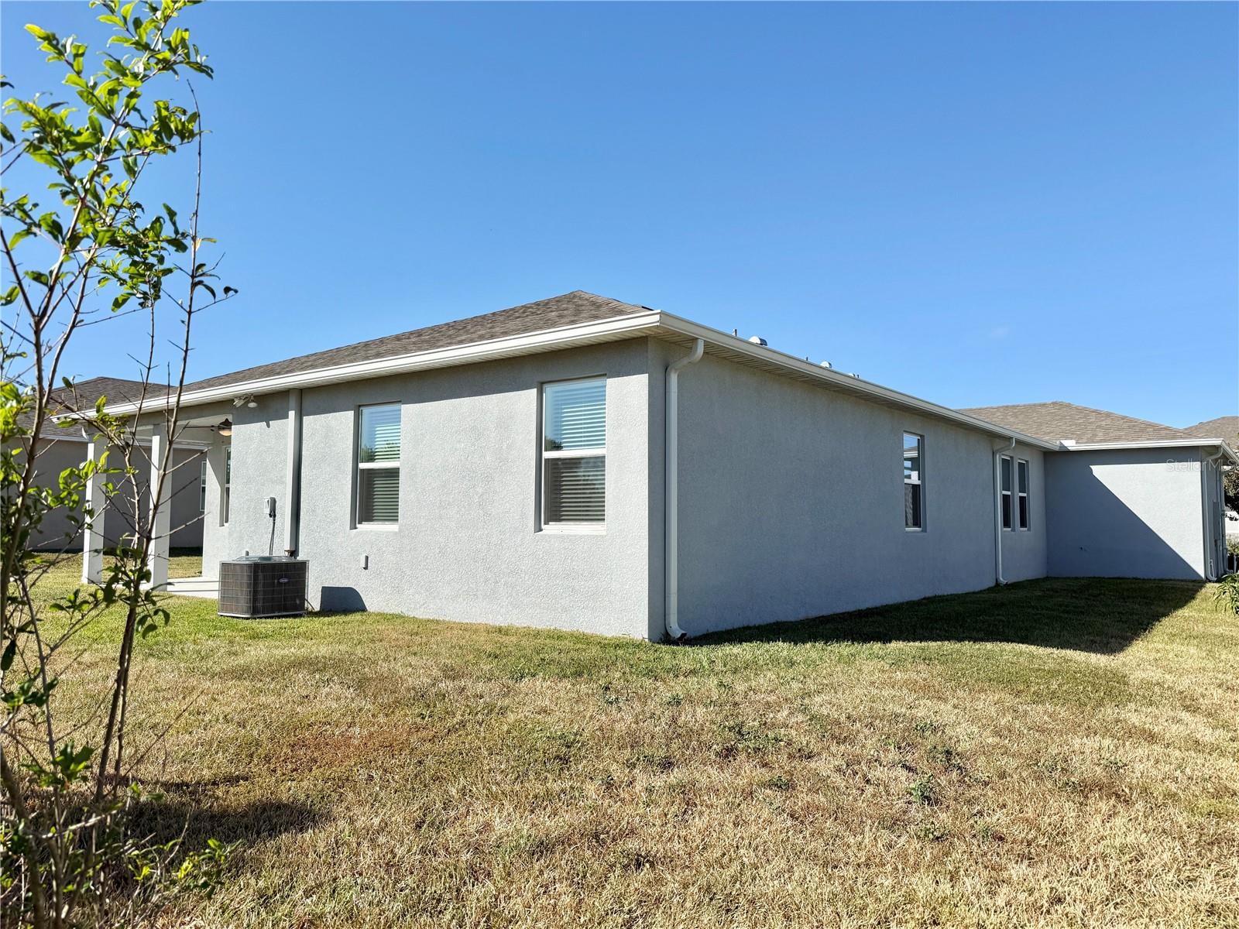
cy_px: 464
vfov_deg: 56.8
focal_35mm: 24
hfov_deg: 71.6
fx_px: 859
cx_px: 620
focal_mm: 6.76
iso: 80
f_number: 1.78
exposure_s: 1/6173
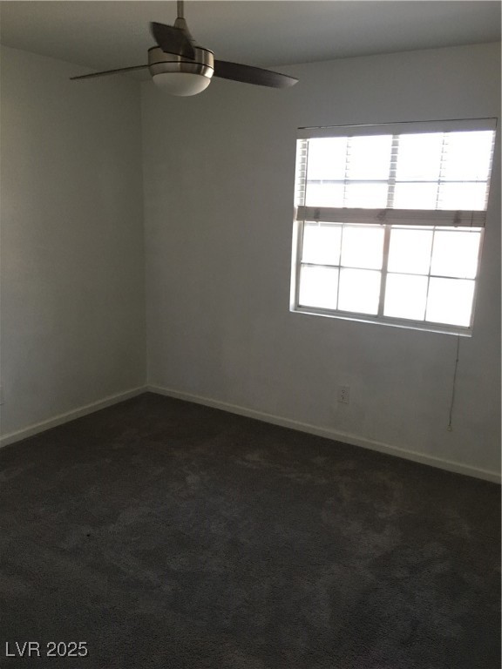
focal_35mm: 29
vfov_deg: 61.7
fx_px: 561
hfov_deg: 48.2
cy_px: 334
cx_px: 251
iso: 64
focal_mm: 4.15
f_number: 2.2
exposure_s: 1/15
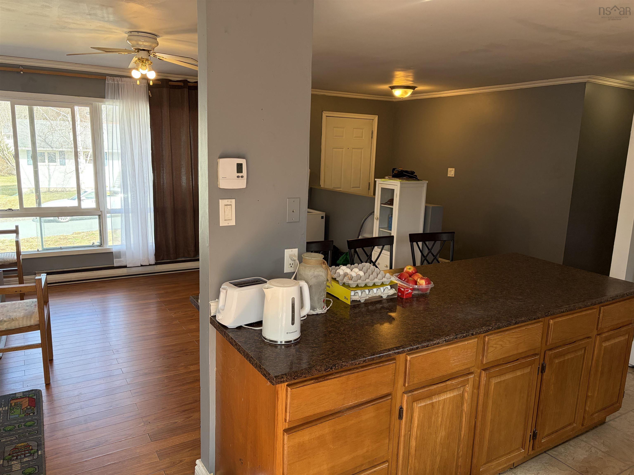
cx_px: 317
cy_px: 238
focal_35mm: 26
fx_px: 476
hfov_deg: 67.3
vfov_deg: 53.1
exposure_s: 1/143
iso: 125
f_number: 1.6
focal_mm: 5.96
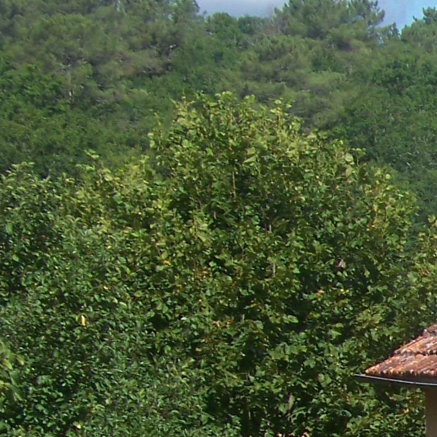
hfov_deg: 9.2
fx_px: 2485
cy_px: 507
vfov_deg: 9.9
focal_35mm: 174
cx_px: 991
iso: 64
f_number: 4
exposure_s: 1/640
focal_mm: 6.75
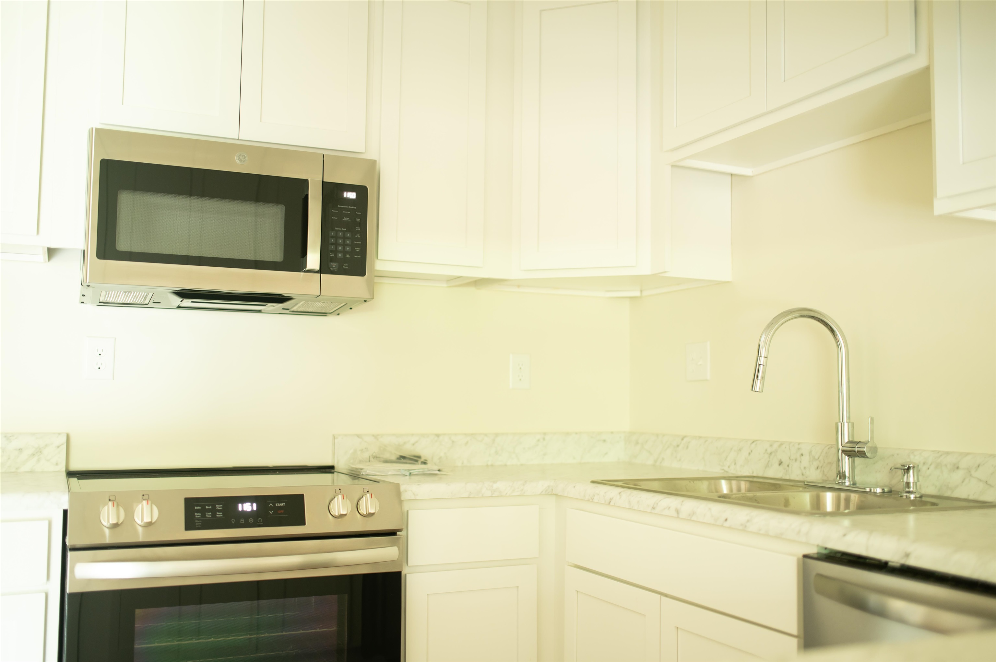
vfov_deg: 37.8
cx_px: 498
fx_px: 968
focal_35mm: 35
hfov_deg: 54.5
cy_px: 331
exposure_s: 1/25
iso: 800
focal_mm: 35
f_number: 1.8
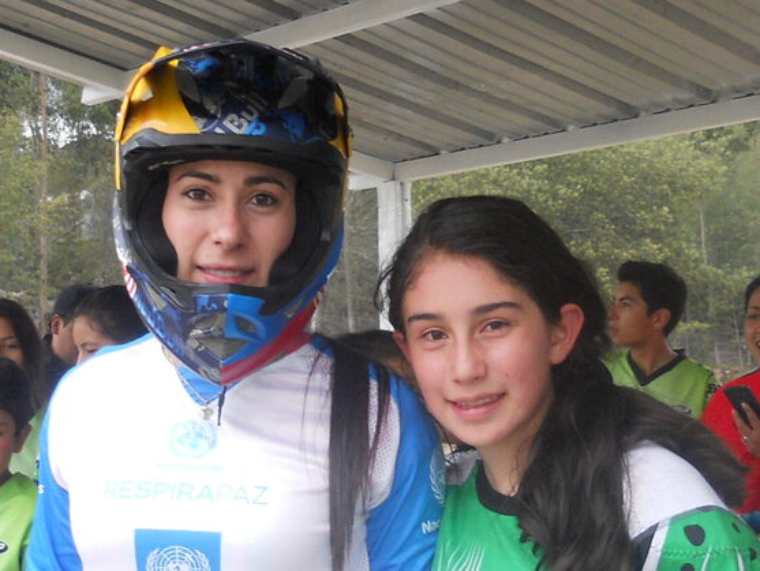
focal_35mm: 31
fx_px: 681
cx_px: 333
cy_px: 247
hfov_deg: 58.2
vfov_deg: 45.3
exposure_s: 1/30
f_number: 3.2
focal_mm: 4.9
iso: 125
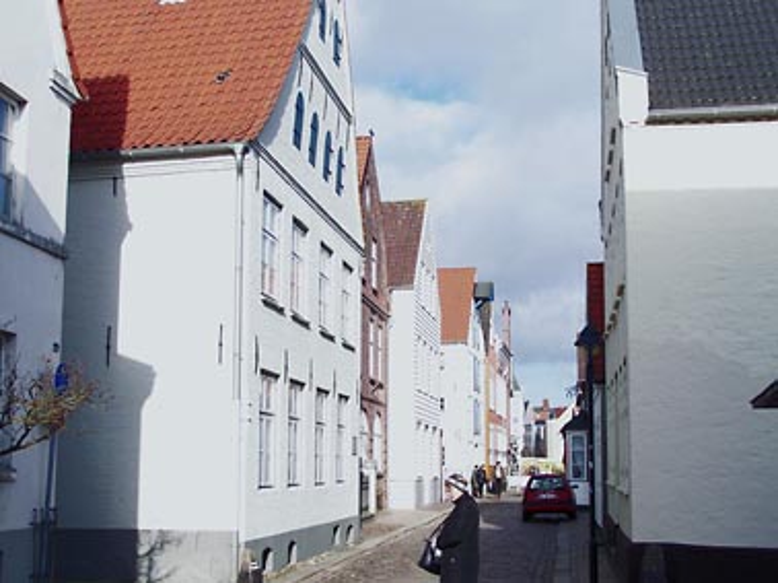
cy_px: 292
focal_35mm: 51
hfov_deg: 37.5
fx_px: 1146
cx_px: 389
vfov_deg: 28.5
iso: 64
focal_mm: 8.5
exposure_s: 1/800
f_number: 4.5
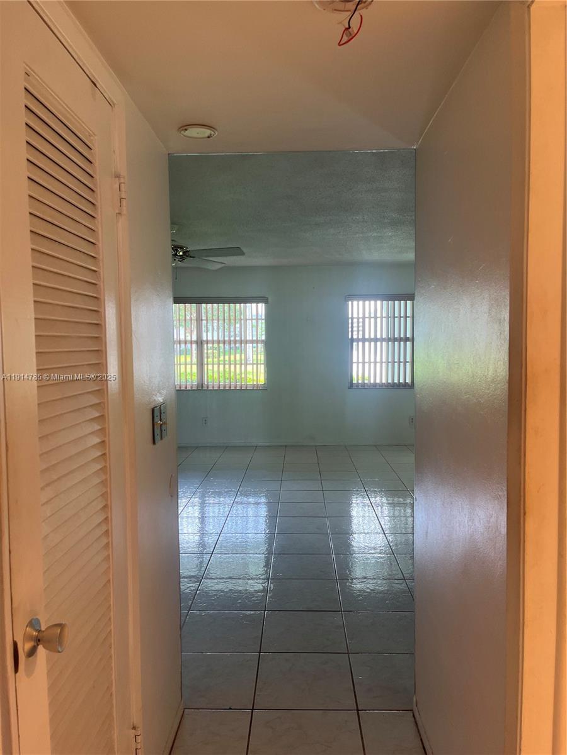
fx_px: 568
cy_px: 378
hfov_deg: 53.1
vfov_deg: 67.3
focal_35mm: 26
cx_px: 284
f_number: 1.6
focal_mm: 5.1
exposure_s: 1/120
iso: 100
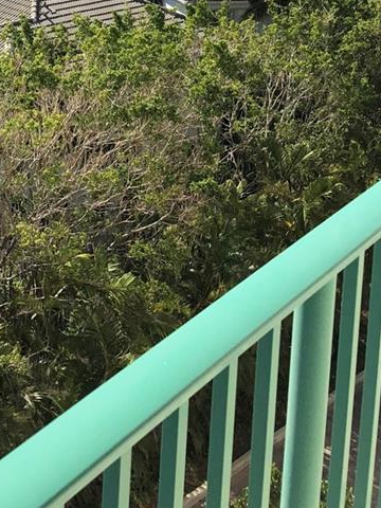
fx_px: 1027
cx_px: -22
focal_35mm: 70
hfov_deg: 20.2
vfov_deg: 25.1
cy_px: -98
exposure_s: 1/3003
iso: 20
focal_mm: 4
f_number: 1.8
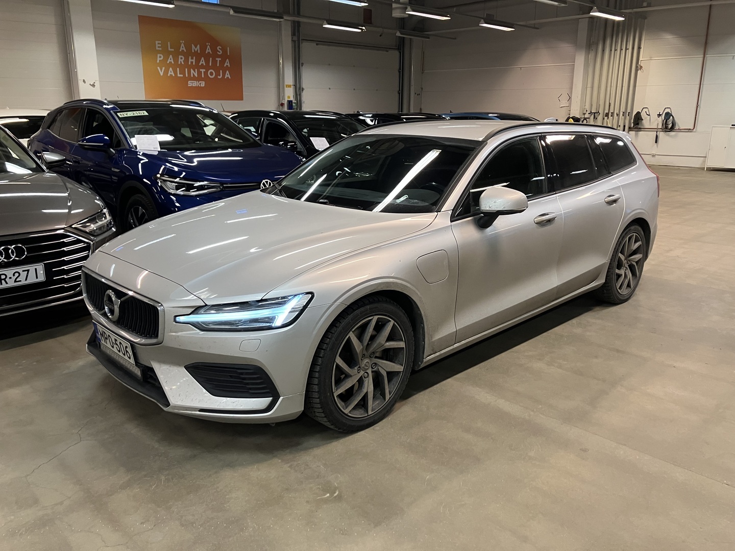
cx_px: 368
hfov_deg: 63.4
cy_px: 276
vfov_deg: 49.7
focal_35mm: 28
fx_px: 595
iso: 100
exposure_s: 1/50
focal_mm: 3.99
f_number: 1.8
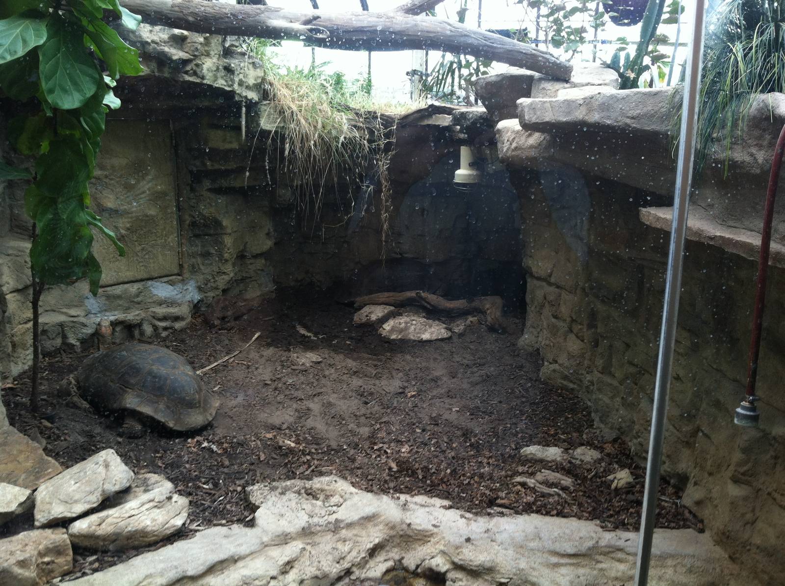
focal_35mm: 35
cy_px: 293
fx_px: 793
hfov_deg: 52.7
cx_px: 392
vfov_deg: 40.6
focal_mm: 3.85
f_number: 2.8
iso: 80
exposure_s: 1/50
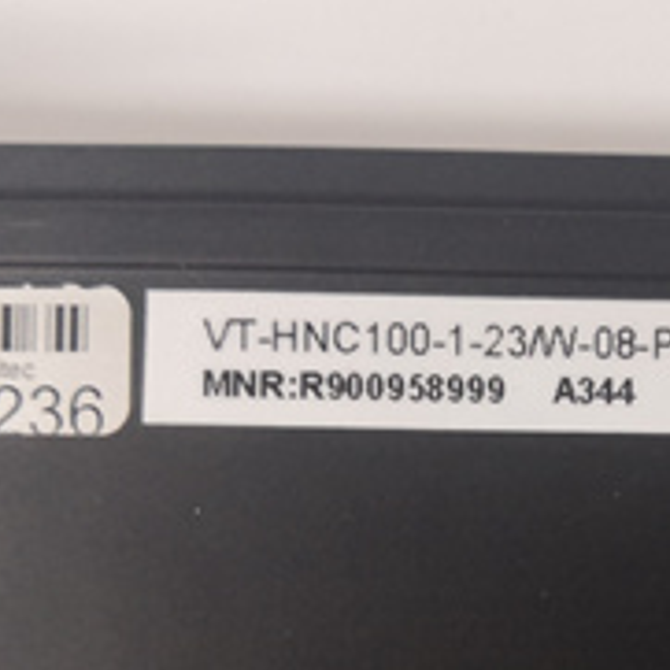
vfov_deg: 25.6
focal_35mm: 66
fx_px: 1445
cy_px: 542
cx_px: 570
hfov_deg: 25.5
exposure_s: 1/33.3
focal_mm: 3.95
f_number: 1.8
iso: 320
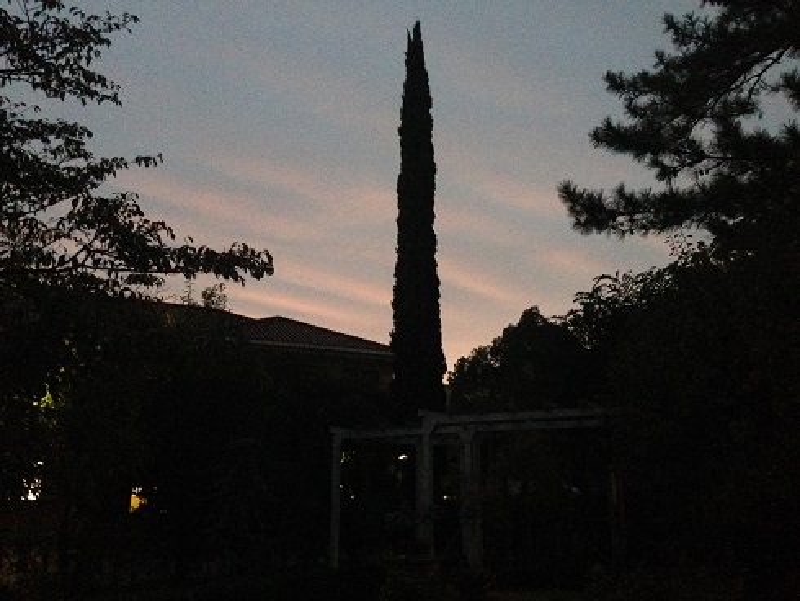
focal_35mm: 33
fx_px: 763
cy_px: 300
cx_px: 400
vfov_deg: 43.0
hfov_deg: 55.3
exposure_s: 1/15
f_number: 2.4
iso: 800
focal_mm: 4.12
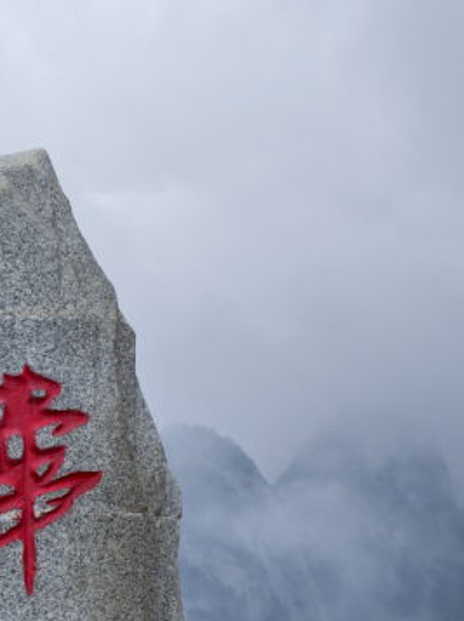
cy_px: 762
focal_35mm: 124
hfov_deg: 11.7
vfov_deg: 15.3
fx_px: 2220
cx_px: -97
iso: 200
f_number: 8
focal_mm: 30
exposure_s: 1/160
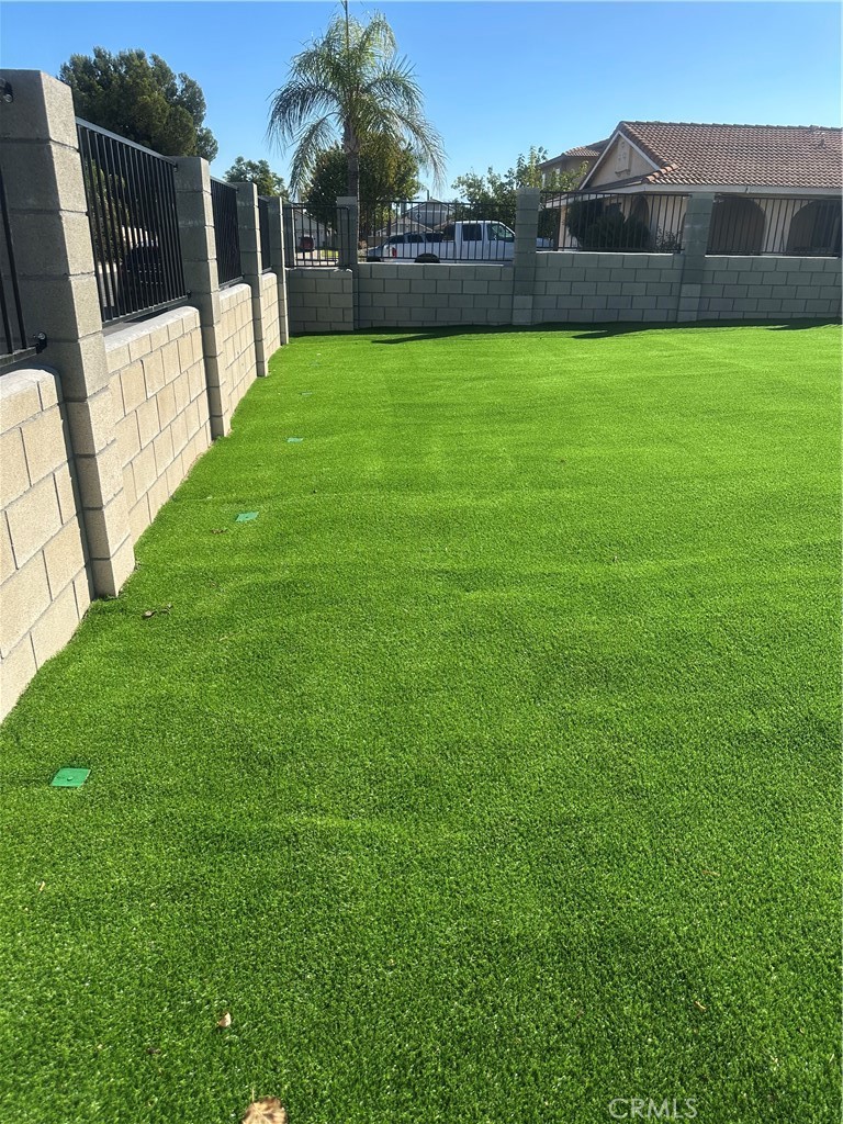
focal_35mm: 24
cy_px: 562
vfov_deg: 71.6
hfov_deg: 56.8
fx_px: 779
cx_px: 422
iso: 80
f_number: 1.78
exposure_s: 1/3356
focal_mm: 6.86
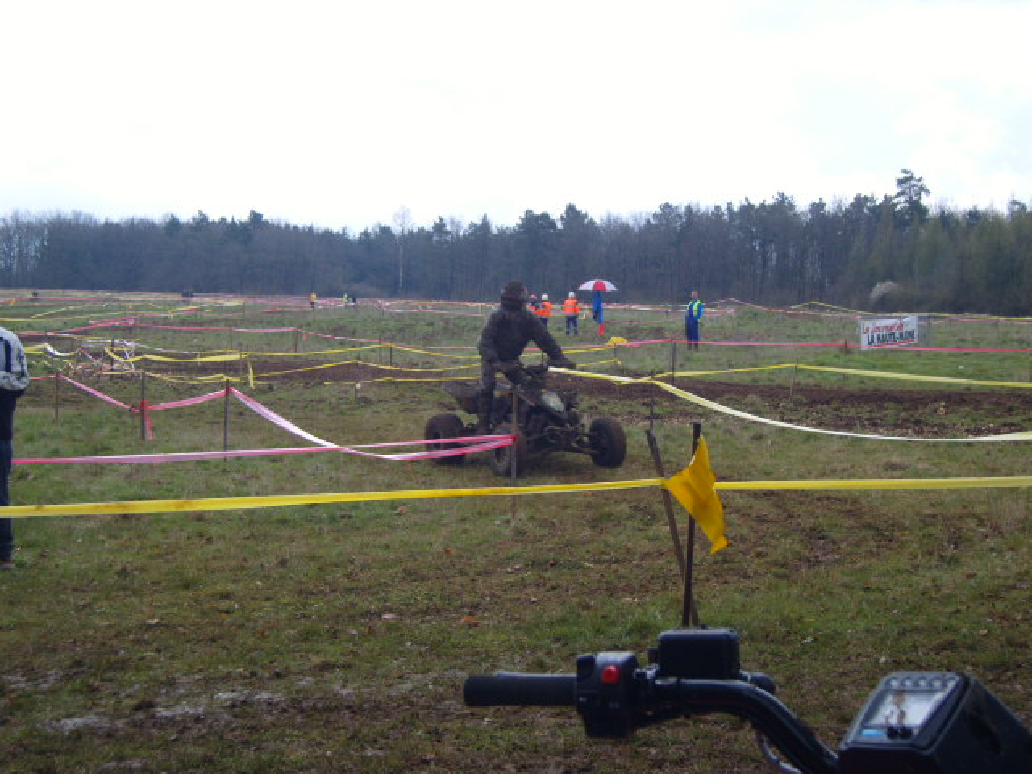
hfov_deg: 36.2
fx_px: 1580
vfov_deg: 27.5
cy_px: 387
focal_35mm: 53
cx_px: 516
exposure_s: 1/125
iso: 80
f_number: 8.8
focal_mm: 11
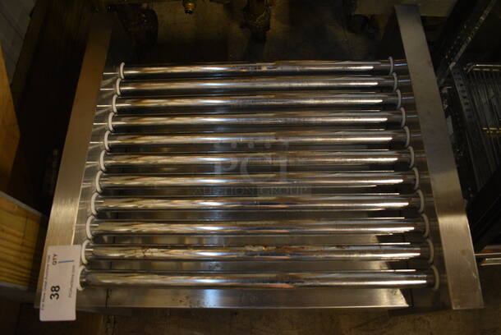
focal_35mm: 27
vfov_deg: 48.0
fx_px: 376
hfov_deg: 67.3
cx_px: 250
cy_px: 168
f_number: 3.5
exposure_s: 1/30
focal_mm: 18
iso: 2000
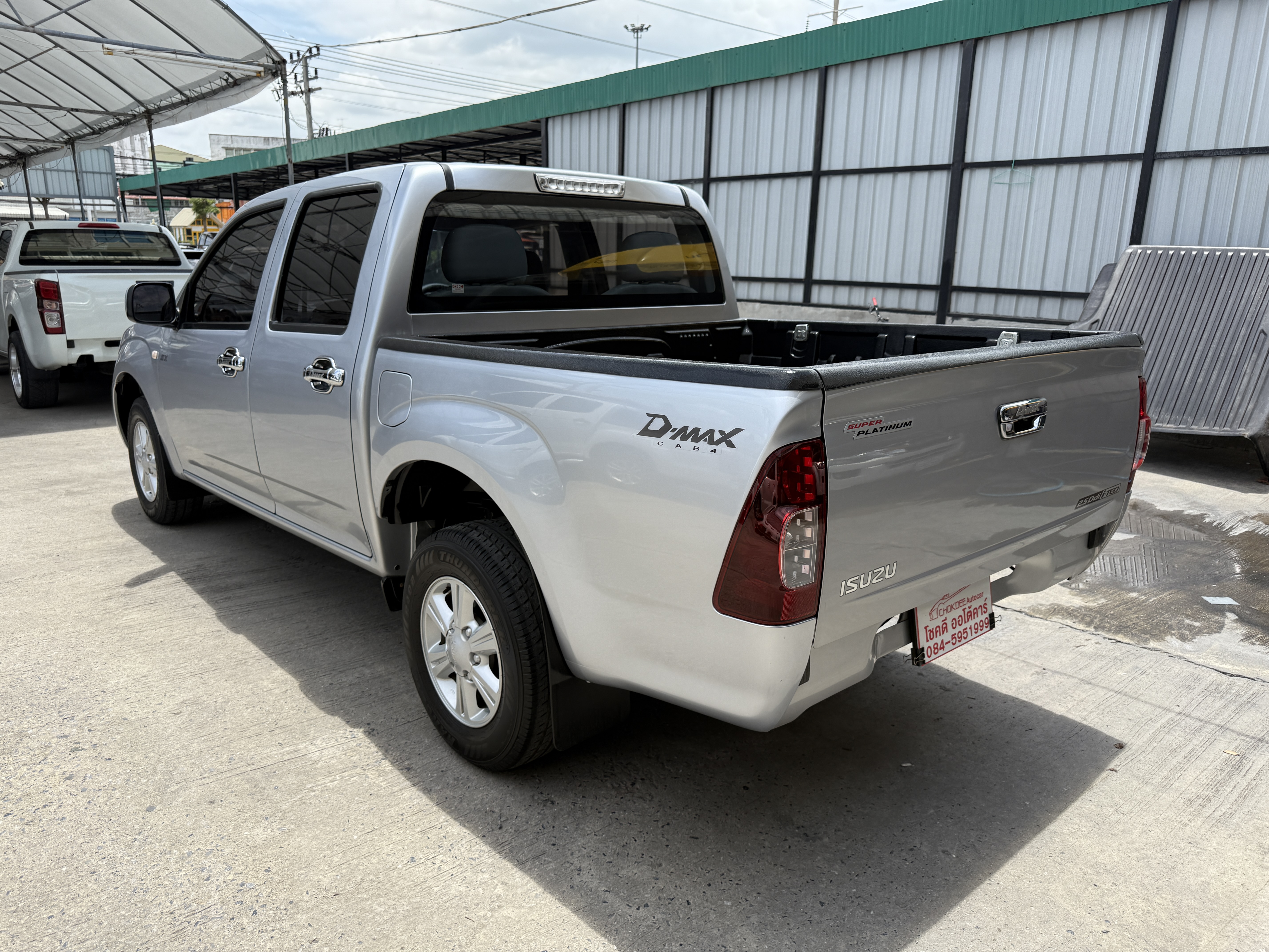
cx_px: 634
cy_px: 476
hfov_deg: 71.6
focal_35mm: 24
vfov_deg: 56.8
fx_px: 880
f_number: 1.78
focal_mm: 6.76
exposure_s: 1/2801
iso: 100
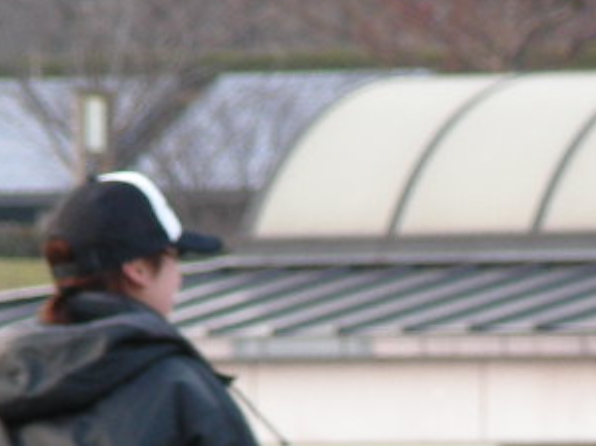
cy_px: 544
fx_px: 13545
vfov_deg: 1.9
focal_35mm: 787
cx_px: 468
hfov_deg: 2.5
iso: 80
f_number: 3.5
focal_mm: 38.3
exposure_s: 1/59.8
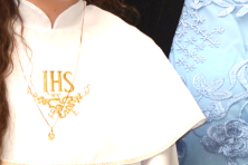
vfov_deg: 3.6
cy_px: 18
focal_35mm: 380
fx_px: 2618
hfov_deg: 5.4
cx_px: 55
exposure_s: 1/100
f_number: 4
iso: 400
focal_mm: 65
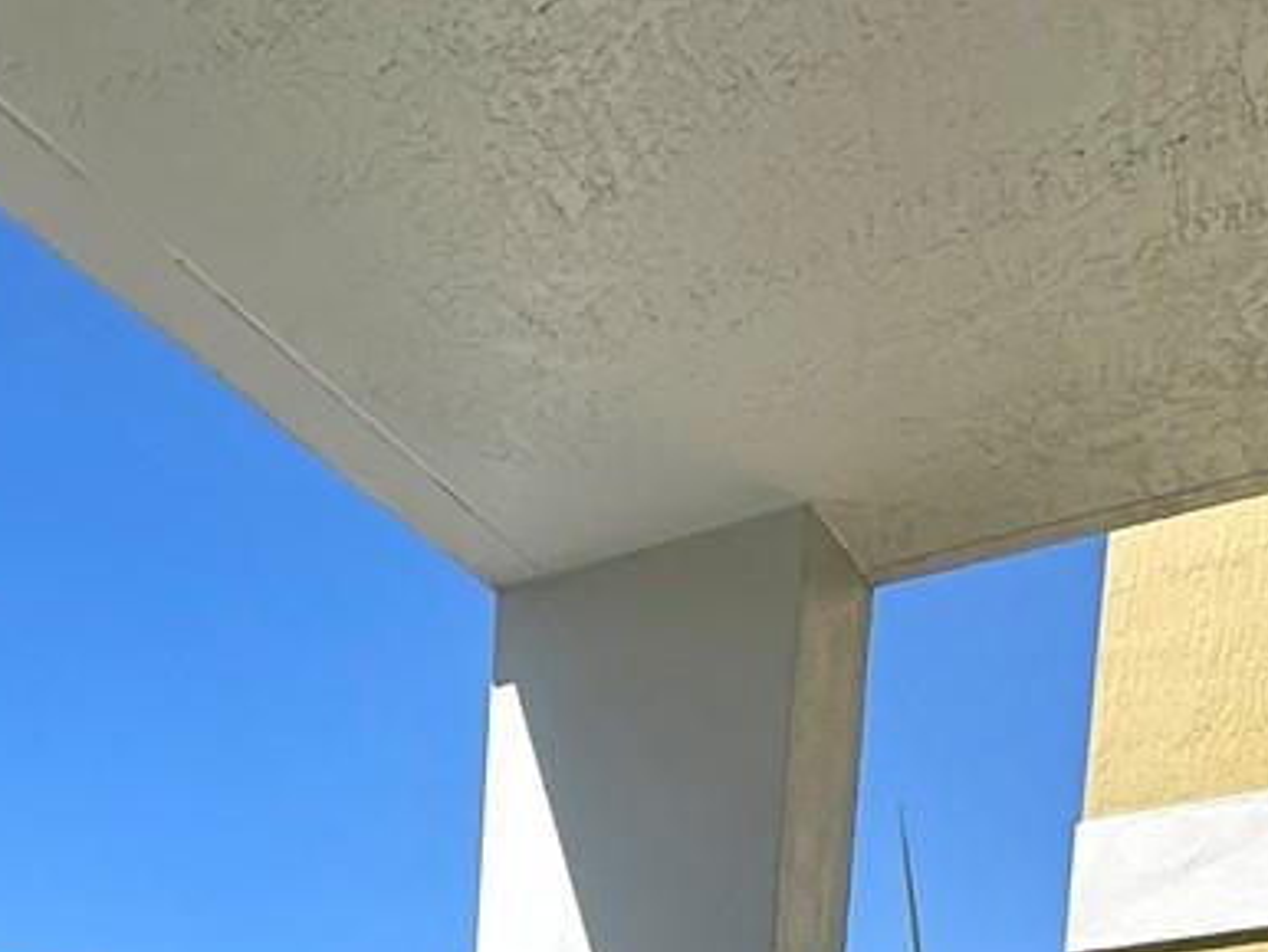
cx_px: -414
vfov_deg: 18.4
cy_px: 1809
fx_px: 2126
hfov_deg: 27.3
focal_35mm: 58
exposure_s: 1/2212
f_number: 2.2
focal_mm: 2.22
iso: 50
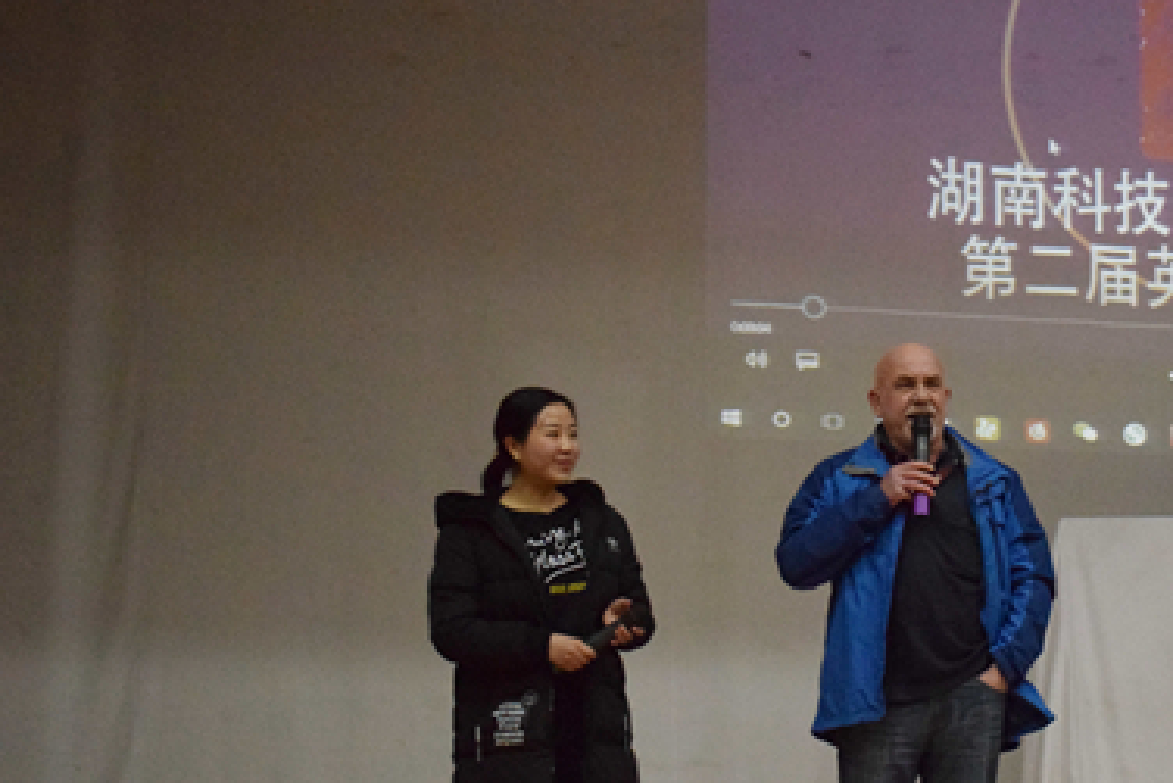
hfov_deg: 23.9
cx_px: 920
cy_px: 446
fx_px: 2731
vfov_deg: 16.3
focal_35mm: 84
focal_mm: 35
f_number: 4.5
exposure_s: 1/60
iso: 6400
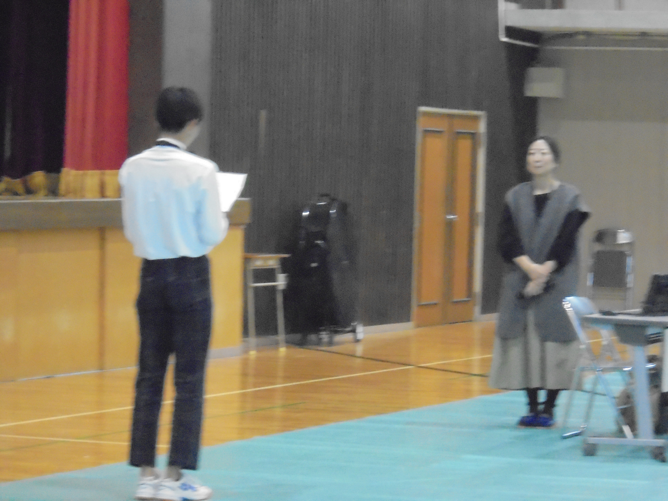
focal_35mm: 156
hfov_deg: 12.7
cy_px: 250
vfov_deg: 9.5
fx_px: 3010
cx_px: 334
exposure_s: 1/30
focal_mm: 27.6
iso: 1600
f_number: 6.5
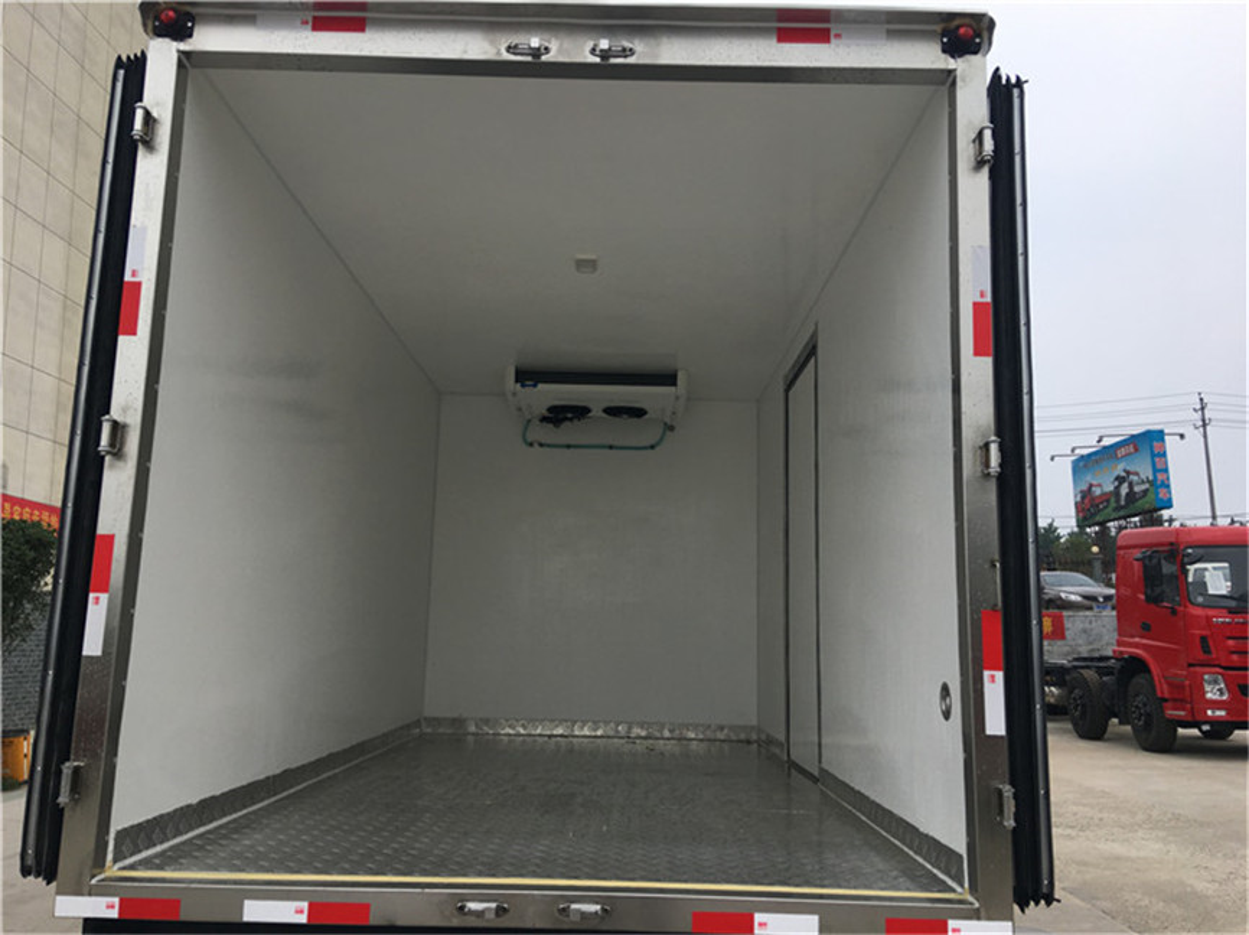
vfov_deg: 48.2
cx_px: 624
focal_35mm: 29
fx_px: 1045
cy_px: 468
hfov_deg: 61.7
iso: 25
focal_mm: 4.15
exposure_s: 1/1131
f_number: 2.2
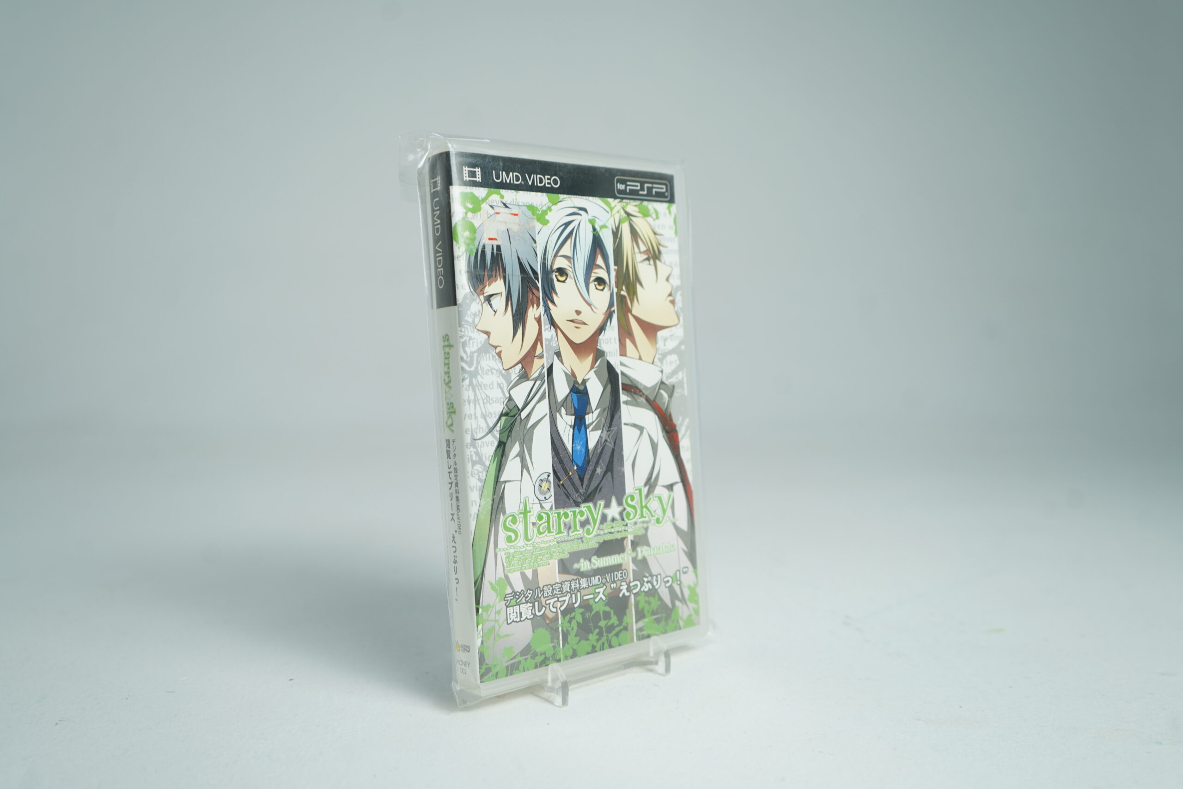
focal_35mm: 31
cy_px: 394
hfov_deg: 60.3
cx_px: 592
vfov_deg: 42.3
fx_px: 1019
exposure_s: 1/40
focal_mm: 31
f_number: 4.5
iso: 200
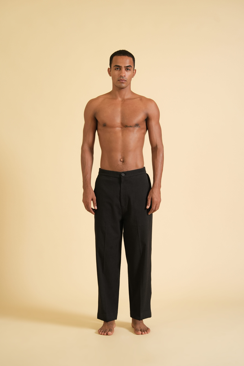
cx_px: 122
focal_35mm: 66
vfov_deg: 30.5
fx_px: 671
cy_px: 183
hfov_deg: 20.6
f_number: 4
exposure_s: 1/125
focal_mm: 66
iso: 500
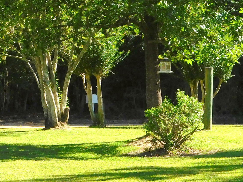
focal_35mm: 134
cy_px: 157
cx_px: 173
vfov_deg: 11.0
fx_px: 940
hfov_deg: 14.7
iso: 125
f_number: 3.8
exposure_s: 1/640
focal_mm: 9
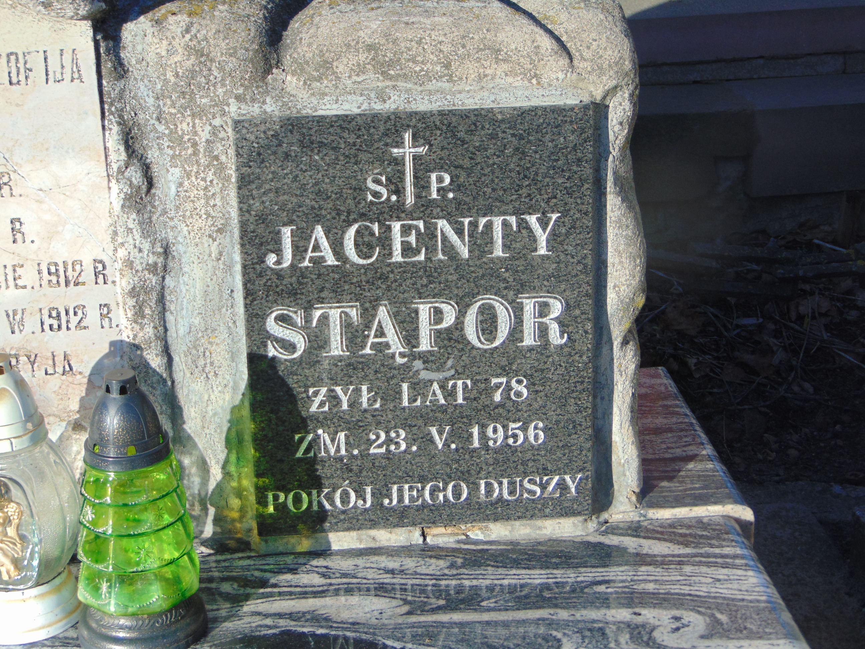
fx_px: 1774
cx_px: 432
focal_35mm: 71
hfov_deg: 27.4
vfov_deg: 20.7
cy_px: 324
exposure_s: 1/400
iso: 80
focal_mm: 12.8
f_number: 3.7
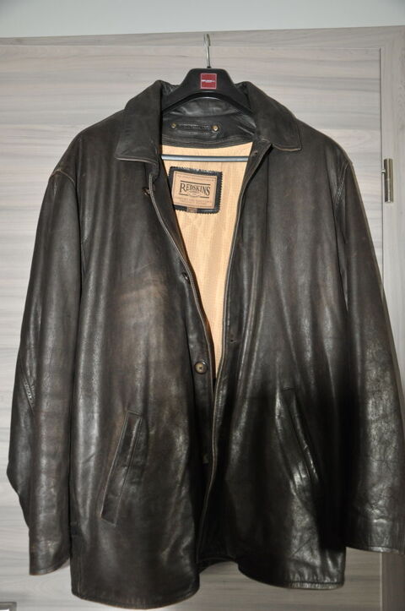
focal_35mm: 32
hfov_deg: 41.6
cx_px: 202
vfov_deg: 59.6
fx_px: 533
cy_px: 306
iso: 800
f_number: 3.8
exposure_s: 1/60
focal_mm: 21
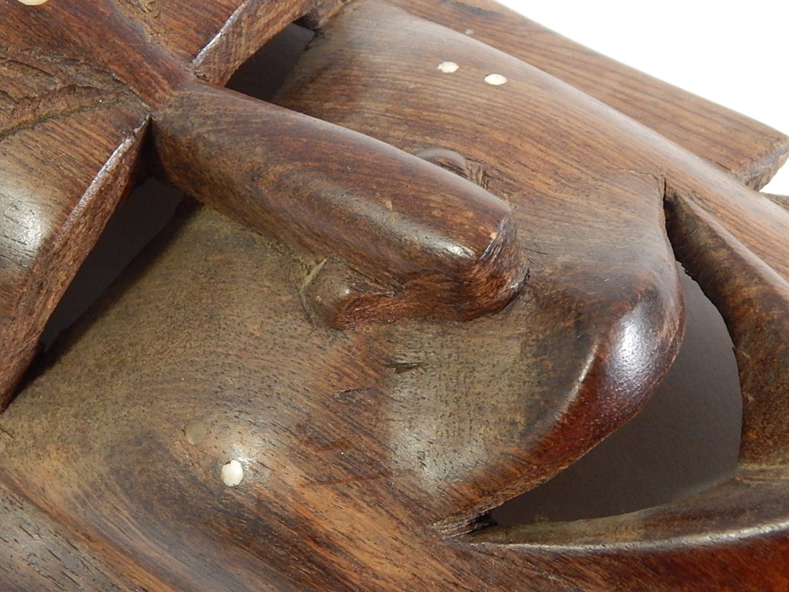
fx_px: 1436
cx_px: 356
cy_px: 243
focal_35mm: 63
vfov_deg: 23.3
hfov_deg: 30.7
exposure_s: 1/25
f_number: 3.6
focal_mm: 7.7
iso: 400
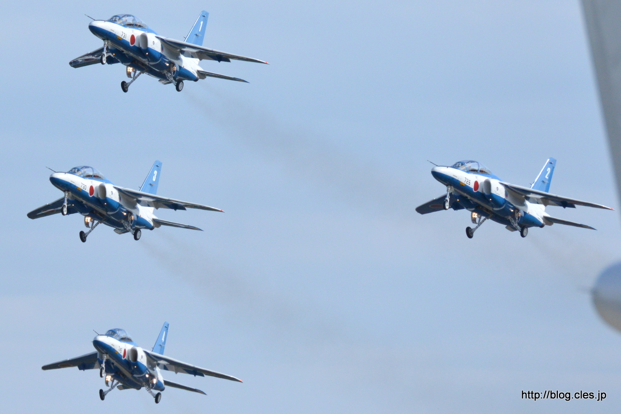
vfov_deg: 3.4
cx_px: 310
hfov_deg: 5.2
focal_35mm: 400
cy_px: 207
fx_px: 6899
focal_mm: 400
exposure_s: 1/4000
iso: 1100
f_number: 8
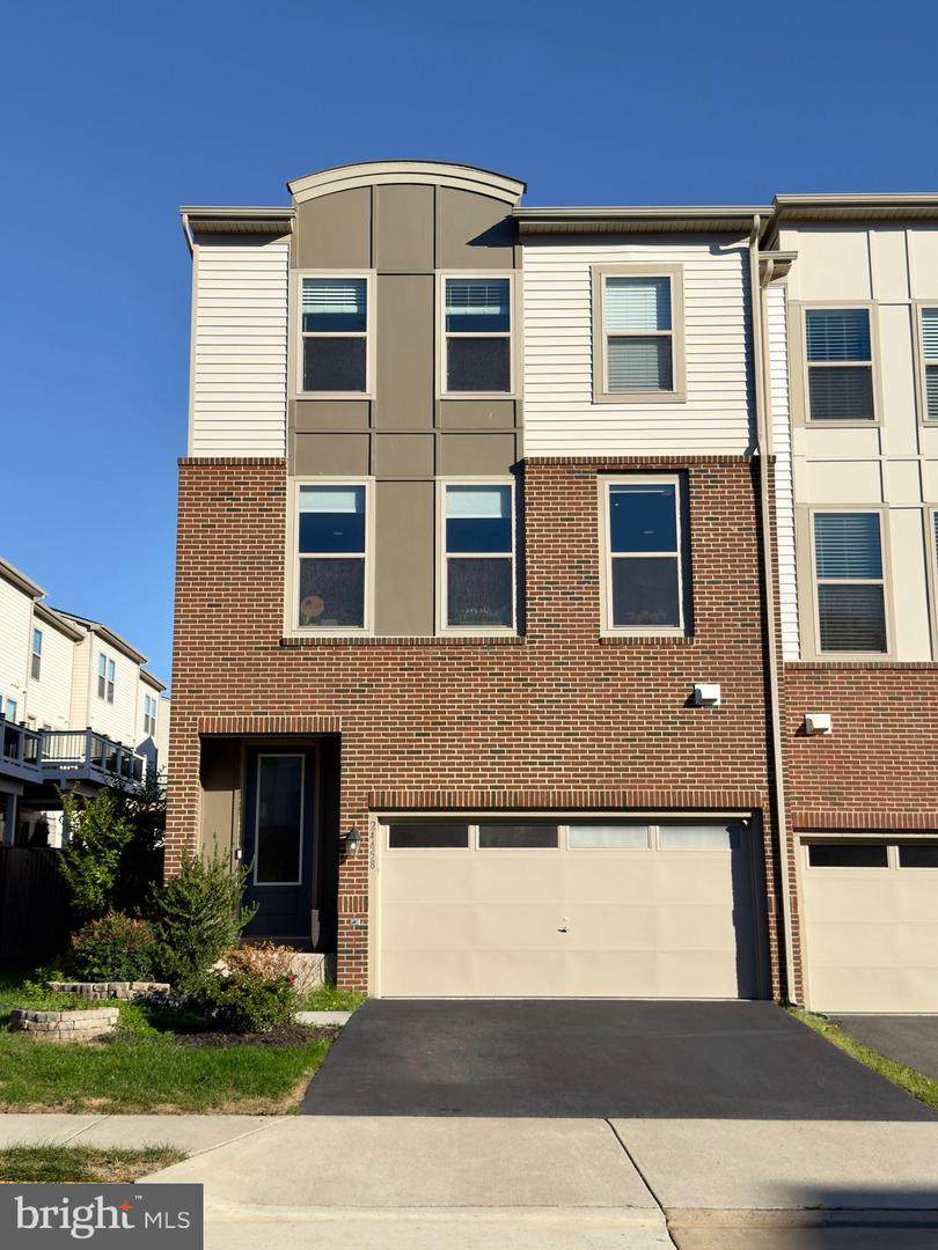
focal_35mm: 39
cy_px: 625
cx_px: 469
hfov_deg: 36.8
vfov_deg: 47.9
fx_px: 1409
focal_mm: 6.76
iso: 64
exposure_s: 1/4237
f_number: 1.78
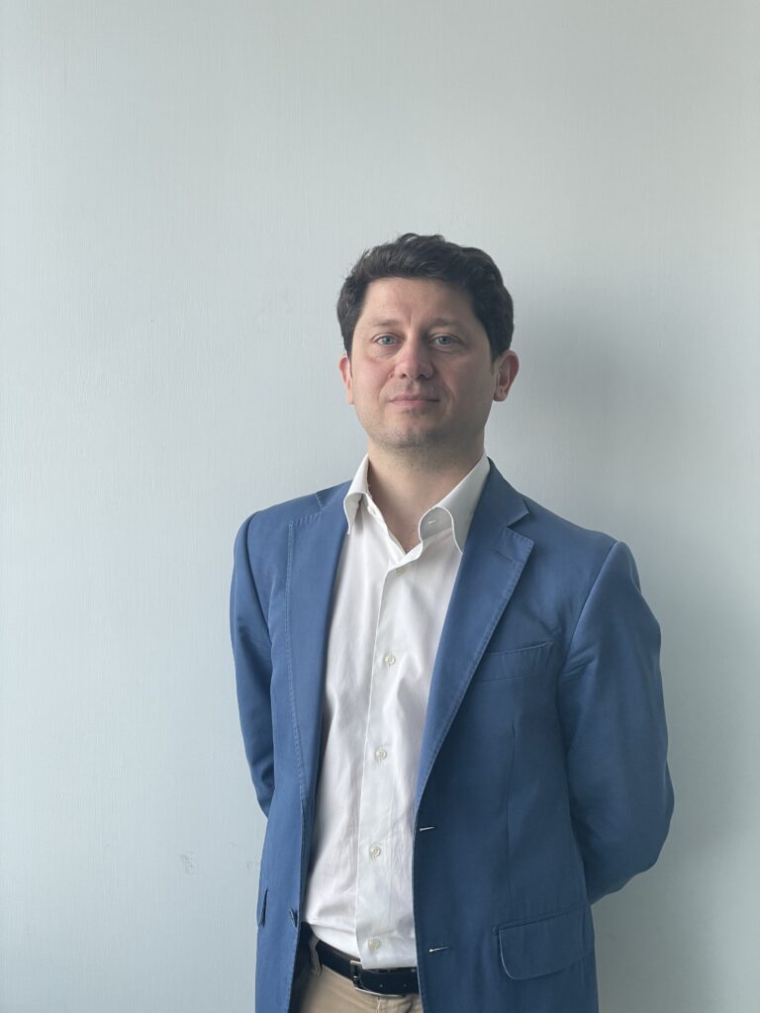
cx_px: 380
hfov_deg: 28.0
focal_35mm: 52
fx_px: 1522
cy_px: 506
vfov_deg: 36.8
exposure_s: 1/99
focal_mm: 6
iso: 50
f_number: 2
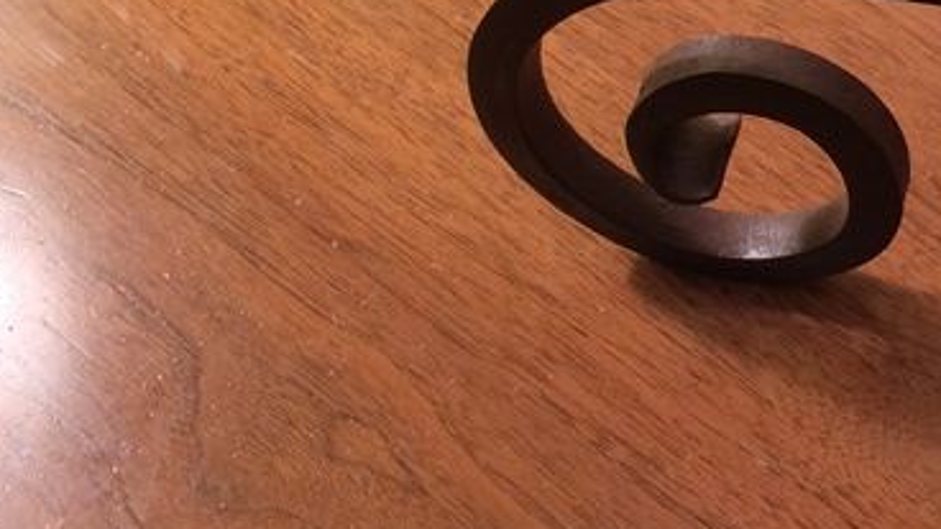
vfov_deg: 14.8
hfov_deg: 25.2
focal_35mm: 80
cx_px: 949
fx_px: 1996
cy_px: -29
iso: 50
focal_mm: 4.12
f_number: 2.2
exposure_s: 1/30
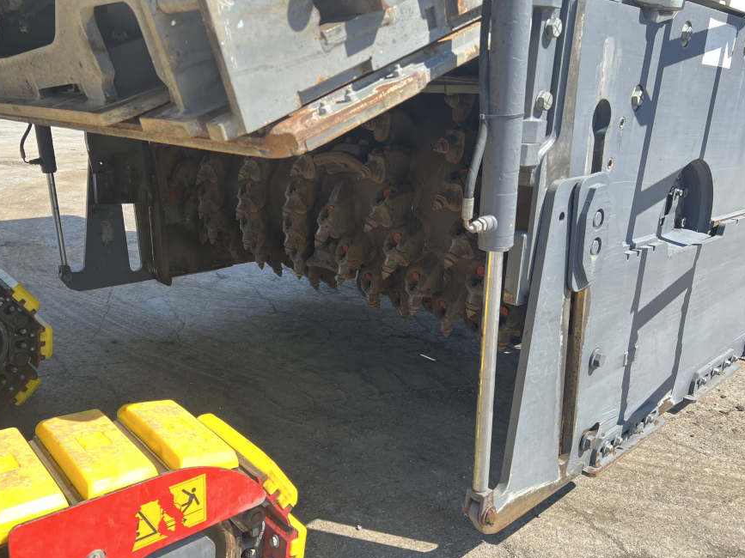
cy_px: 280
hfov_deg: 59.8
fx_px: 646
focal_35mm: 30
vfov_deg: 46.8
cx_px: 324
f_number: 1.5
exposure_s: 1/628
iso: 50
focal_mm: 5.7
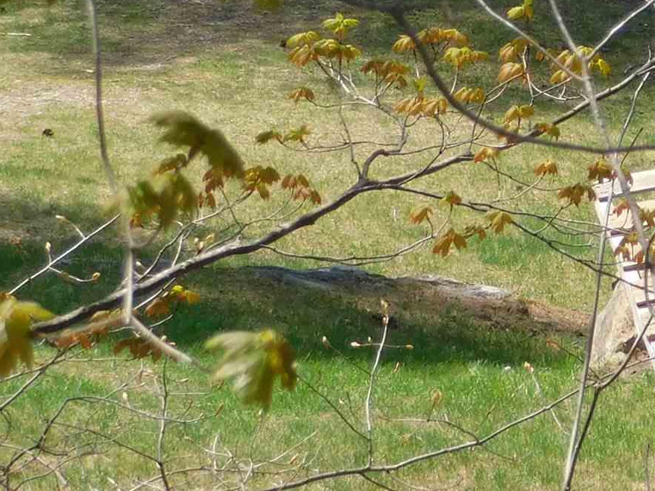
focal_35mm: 402
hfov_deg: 4.9
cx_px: 809
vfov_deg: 3.7
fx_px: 7606
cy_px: -354
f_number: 4.8
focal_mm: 20.3
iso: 125
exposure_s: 1/320
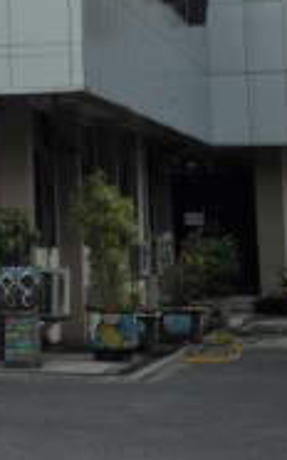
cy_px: -20
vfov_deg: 16.6
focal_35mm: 123
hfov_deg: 9.4
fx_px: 1542
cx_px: -430
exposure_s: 1/200
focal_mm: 35
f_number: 5.6
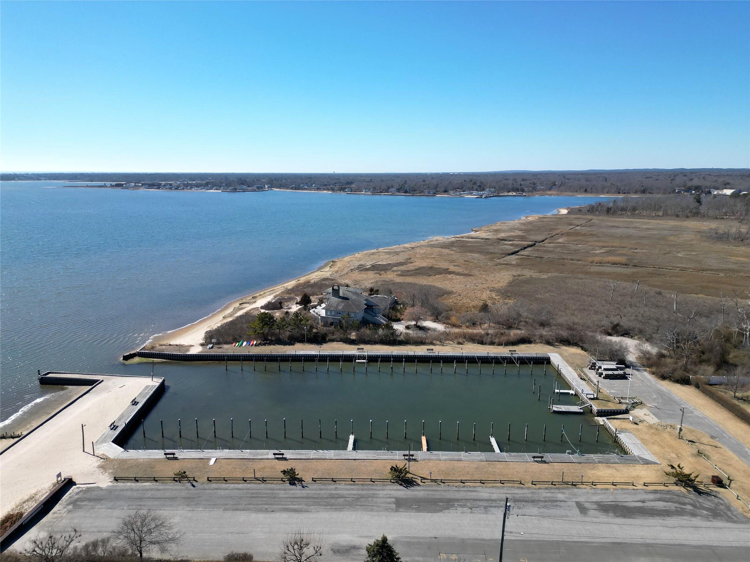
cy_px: 281
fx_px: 520
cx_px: 375
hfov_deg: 71.6
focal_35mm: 24
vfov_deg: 56.8
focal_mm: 6.72
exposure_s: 1/2500
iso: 100
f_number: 1.7
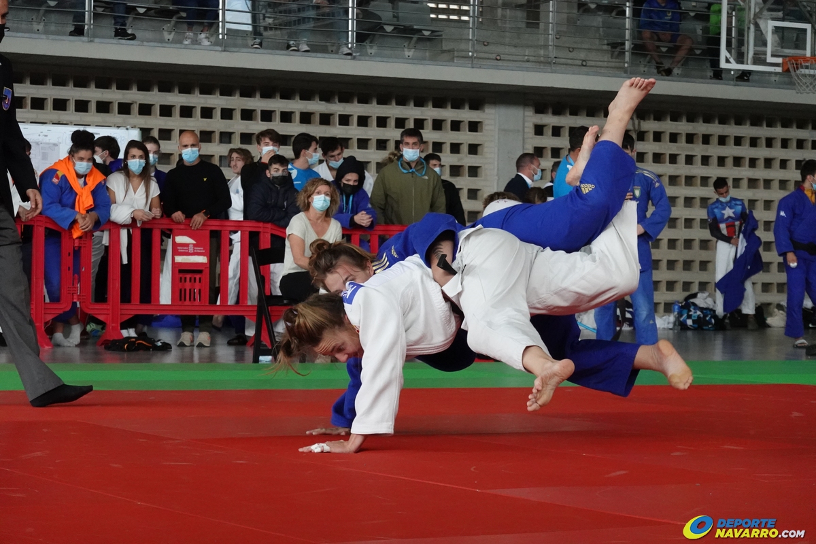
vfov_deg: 12.6
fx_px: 2470
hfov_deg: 18.8
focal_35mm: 109
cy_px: 272
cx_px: 408
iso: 2500
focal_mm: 39.61
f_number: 4.5
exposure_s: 1/800
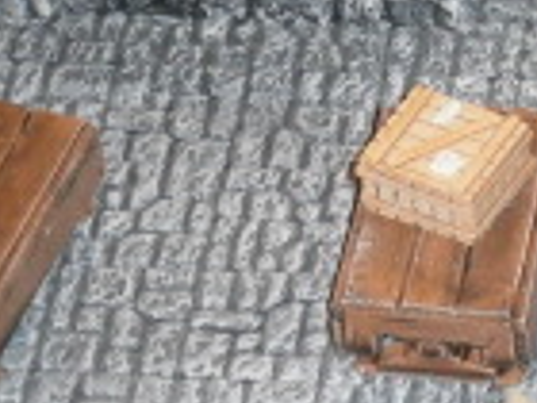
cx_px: 767
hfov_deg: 7.0
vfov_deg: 5.3
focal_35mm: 279
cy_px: -288
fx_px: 4328
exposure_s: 1/50
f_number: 4.4
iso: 200
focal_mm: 13
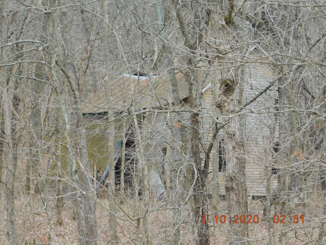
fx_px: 1601
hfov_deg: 11.6
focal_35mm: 170
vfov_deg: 8.7
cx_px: 163
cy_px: 122
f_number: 5.3
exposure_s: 1/100
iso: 125
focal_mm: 30.1
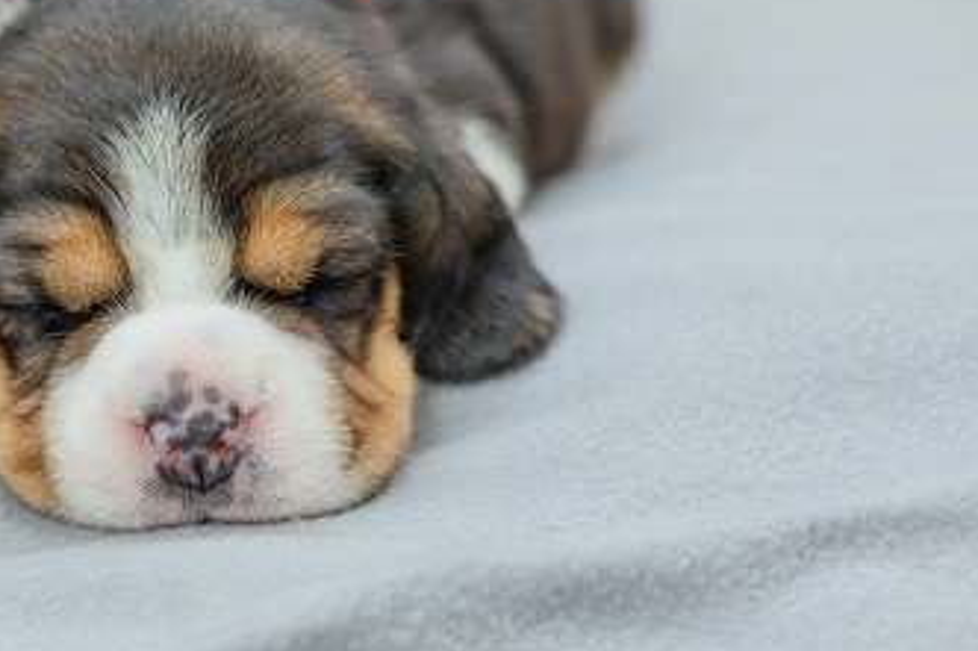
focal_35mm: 190
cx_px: 265
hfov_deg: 10.8
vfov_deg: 7.2
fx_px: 5159
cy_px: 262
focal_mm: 105
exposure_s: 1/250
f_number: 6.3
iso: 400
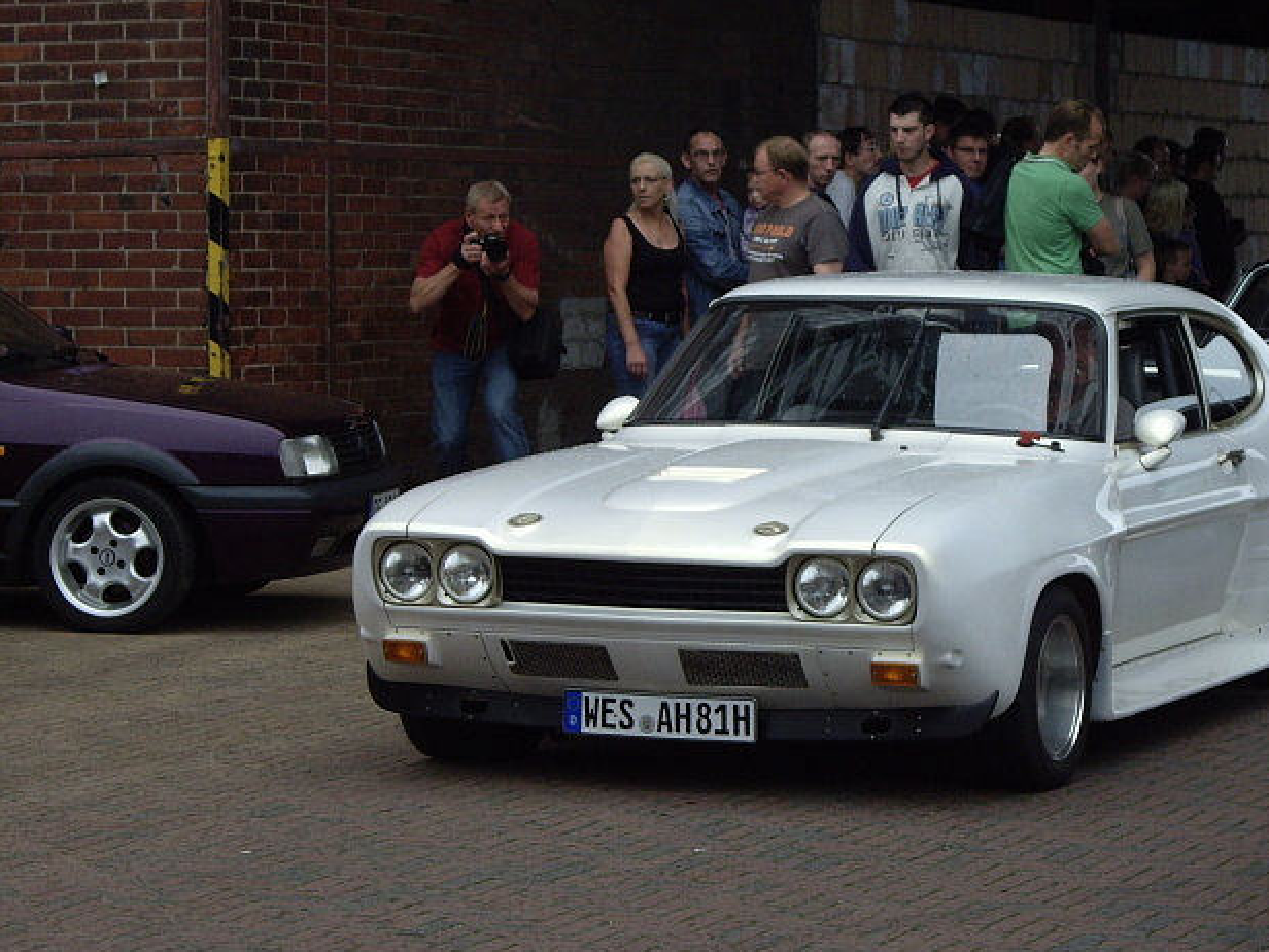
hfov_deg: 13.3
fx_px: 5426
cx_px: 822
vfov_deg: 10.0
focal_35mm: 148
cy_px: 583
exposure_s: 1/125
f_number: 5.4
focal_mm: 23.7
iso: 200
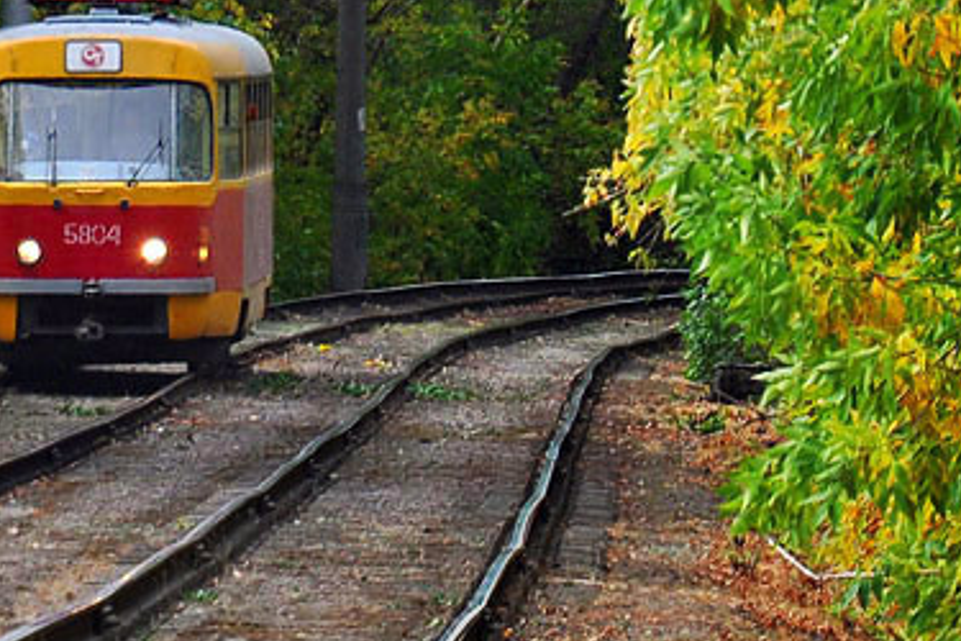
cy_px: -174
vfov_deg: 2.7
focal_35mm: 505
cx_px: 115
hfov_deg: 4.1
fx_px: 13469
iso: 200
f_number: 5.6
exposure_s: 1/250
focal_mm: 105
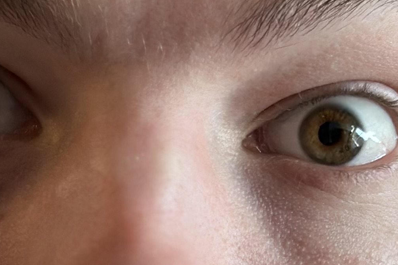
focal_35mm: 199
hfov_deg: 10.3
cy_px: 311
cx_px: 124
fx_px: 2199
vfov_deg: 6.9
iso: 250
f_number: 1.78
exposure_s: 1/60
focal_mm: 6.86
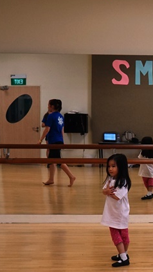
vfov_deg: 19.5
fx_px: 786
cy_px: 203
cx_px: 258
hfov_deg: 10.6
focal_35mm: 109
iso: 640
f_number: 4.5
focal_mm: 43
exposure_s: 1/160
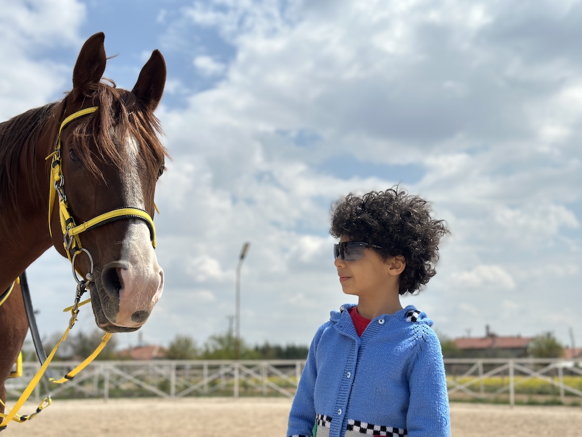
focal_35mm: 48
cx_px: 291
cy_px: 218
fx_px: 807
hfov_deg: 39.7
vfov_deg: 30.3
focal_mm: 6.86
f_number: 1.78
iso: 100
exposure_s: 1/12048
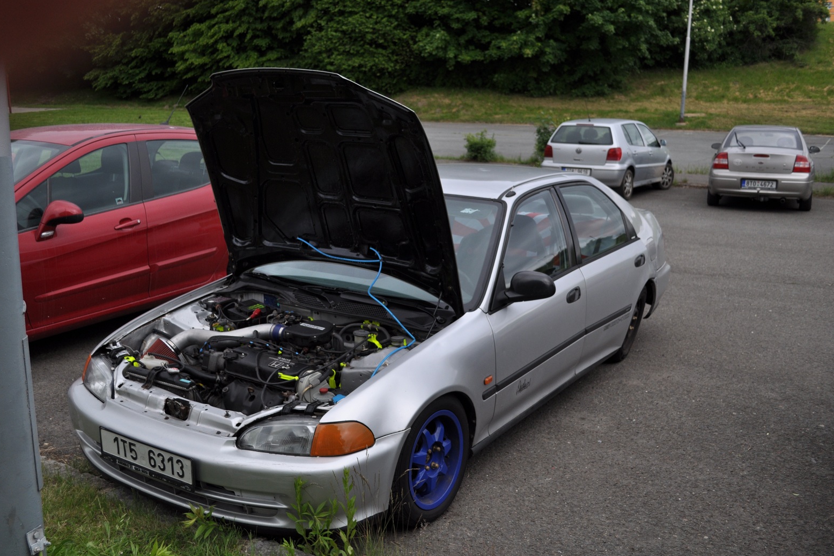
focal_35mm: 37
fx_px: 857
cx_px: 405
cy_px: 282
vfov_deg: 35.9
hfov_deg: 51.9
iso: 200
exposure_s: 1/1250
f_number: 4.5
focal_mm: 24
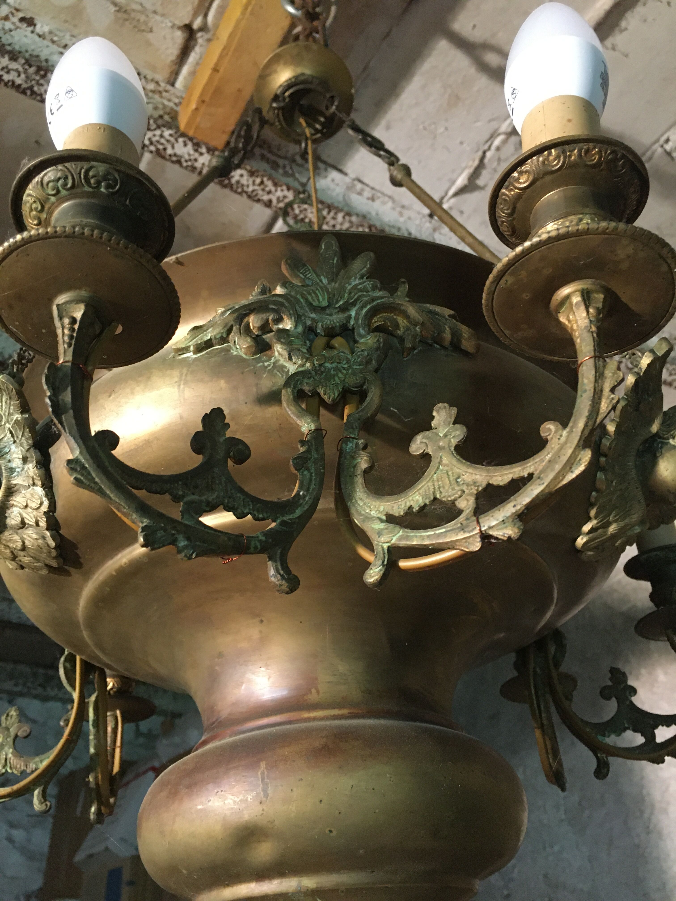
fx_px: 755
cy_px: 450
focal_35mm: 29
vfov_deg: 61.7
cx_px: 338
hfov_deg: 48.2
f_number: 2.2
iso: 250
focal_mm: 4.15
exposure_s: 1/33
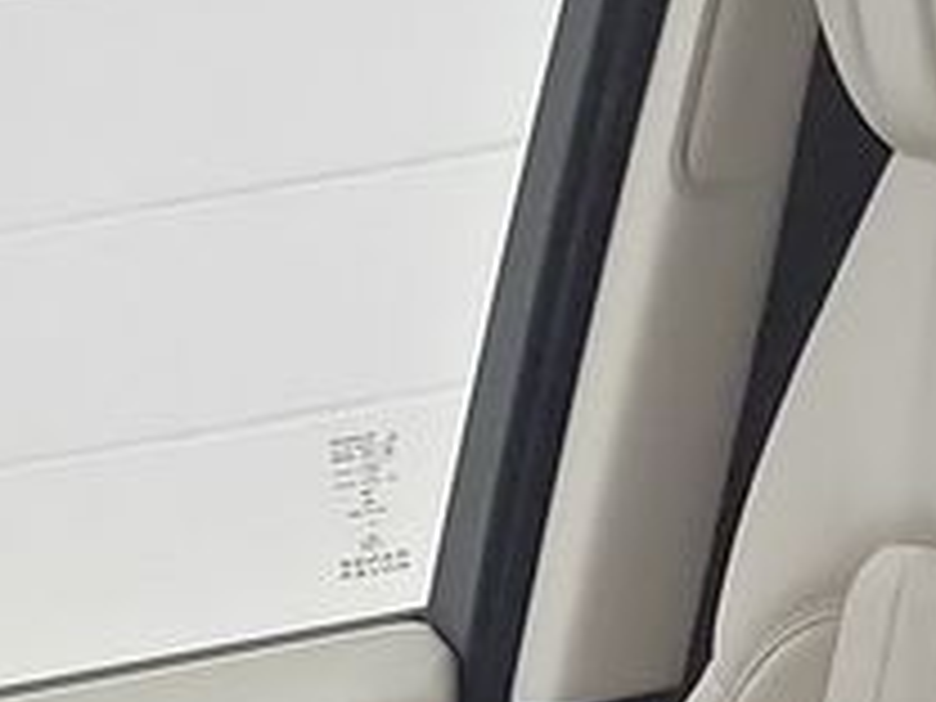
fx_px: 5002
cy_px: 2318
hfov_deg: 10.6
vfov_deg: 7.0
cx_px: -4
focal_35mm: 185
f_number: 1.8
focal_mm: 6.7
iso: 839
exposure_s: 1/59
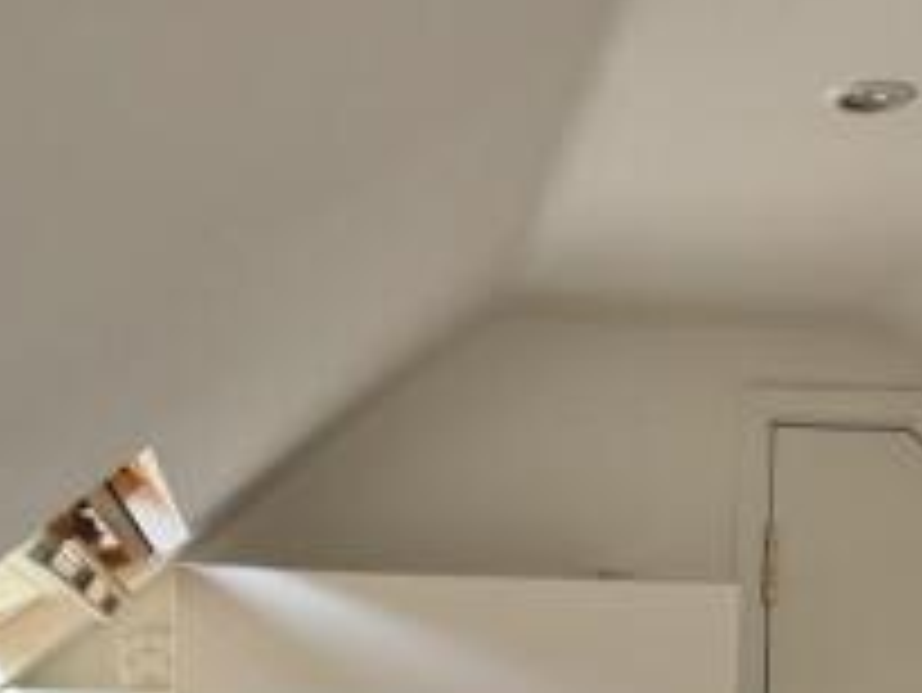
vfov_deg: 19.0
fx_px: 1972
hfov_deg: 26.3
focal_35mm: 74
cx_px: 470
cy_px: 803
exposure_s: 1/231
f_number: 1.6
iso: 64
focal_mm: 5.96
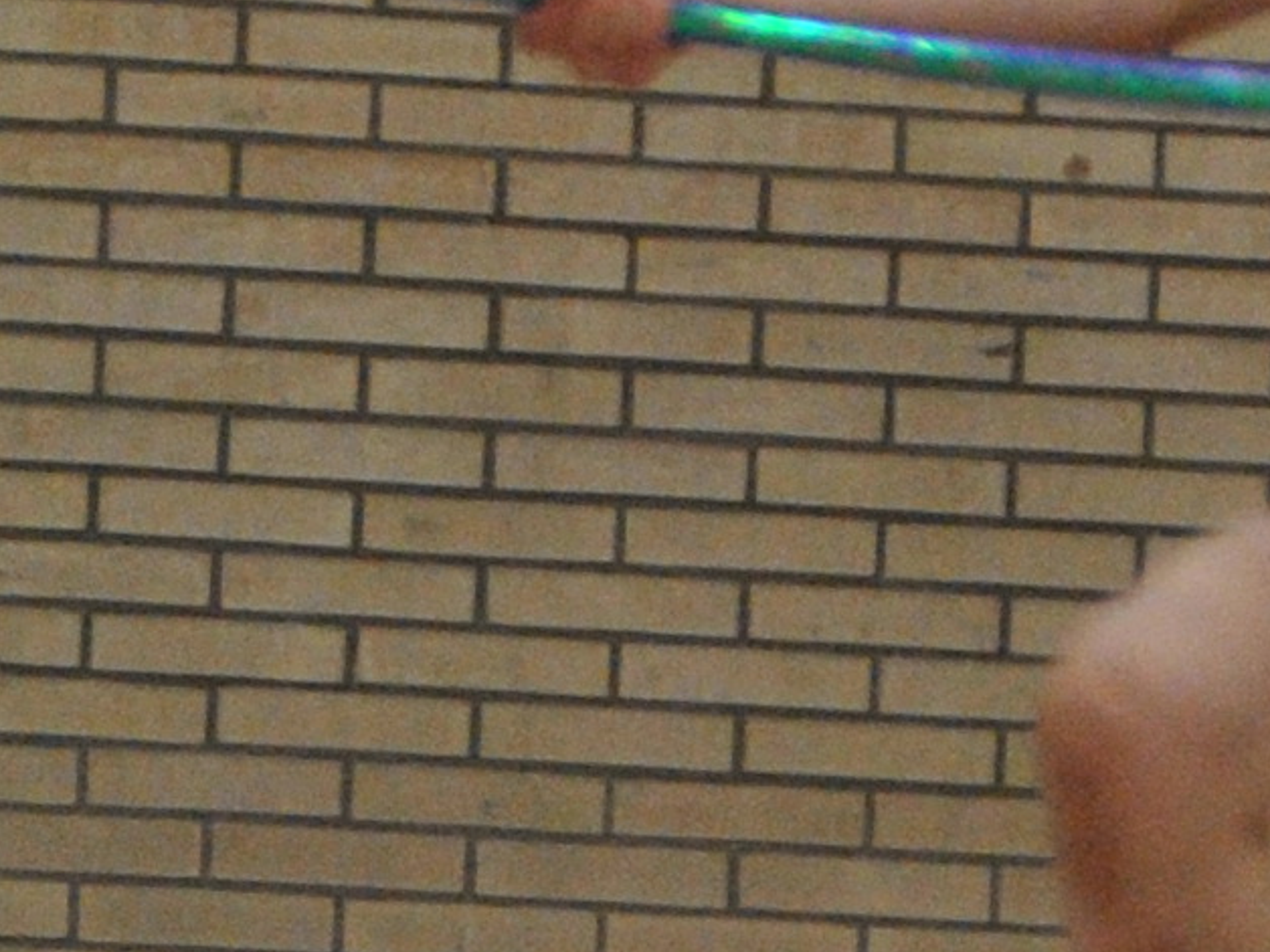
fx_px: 28103
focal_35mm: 766
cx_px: 146
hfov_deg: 2.6
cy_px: 825
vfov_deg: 1.9
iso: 800
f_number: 5.3
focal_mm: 86
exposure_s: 1/250
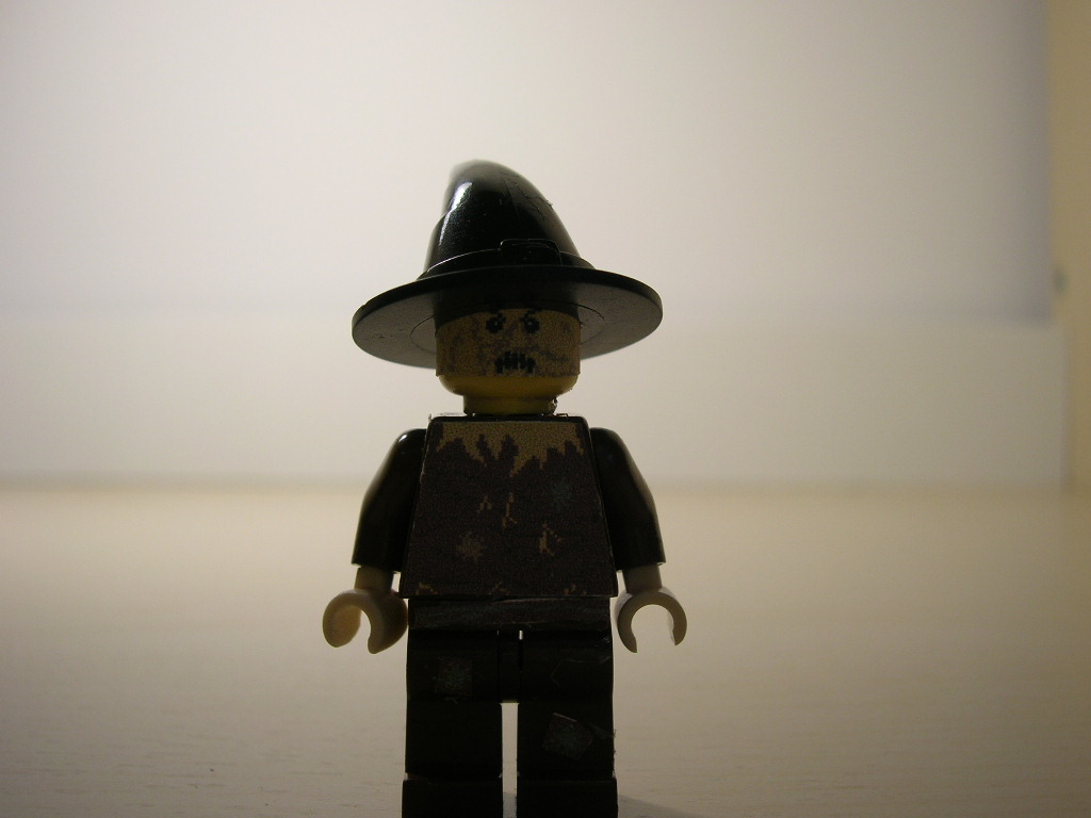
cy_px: 409
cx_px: 546
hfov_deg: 49.0
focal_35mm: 38
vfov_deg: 37.7
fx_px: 1198
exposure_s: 1/48
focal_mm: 6.4
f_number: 3
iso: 50
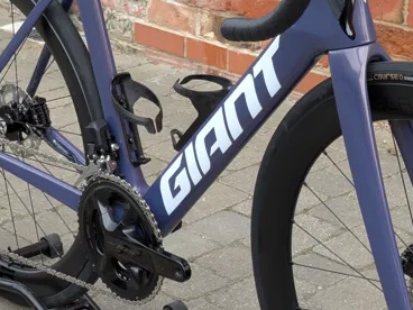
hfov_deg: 17.7
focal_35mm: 111
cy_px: 97
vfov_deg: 13.3
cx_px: 196
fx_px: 1324
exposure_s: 1/314
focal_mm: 5.43
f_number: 1.89
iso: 46
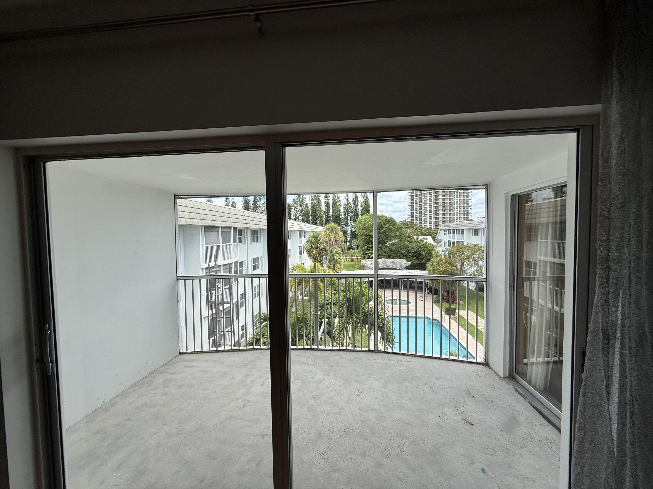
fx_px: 264
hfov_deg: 102.1
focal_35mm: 14
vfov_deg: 85.7
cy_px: 244
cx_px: 326
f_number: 2.2
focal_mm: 2.22
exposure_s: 1/613
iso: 50
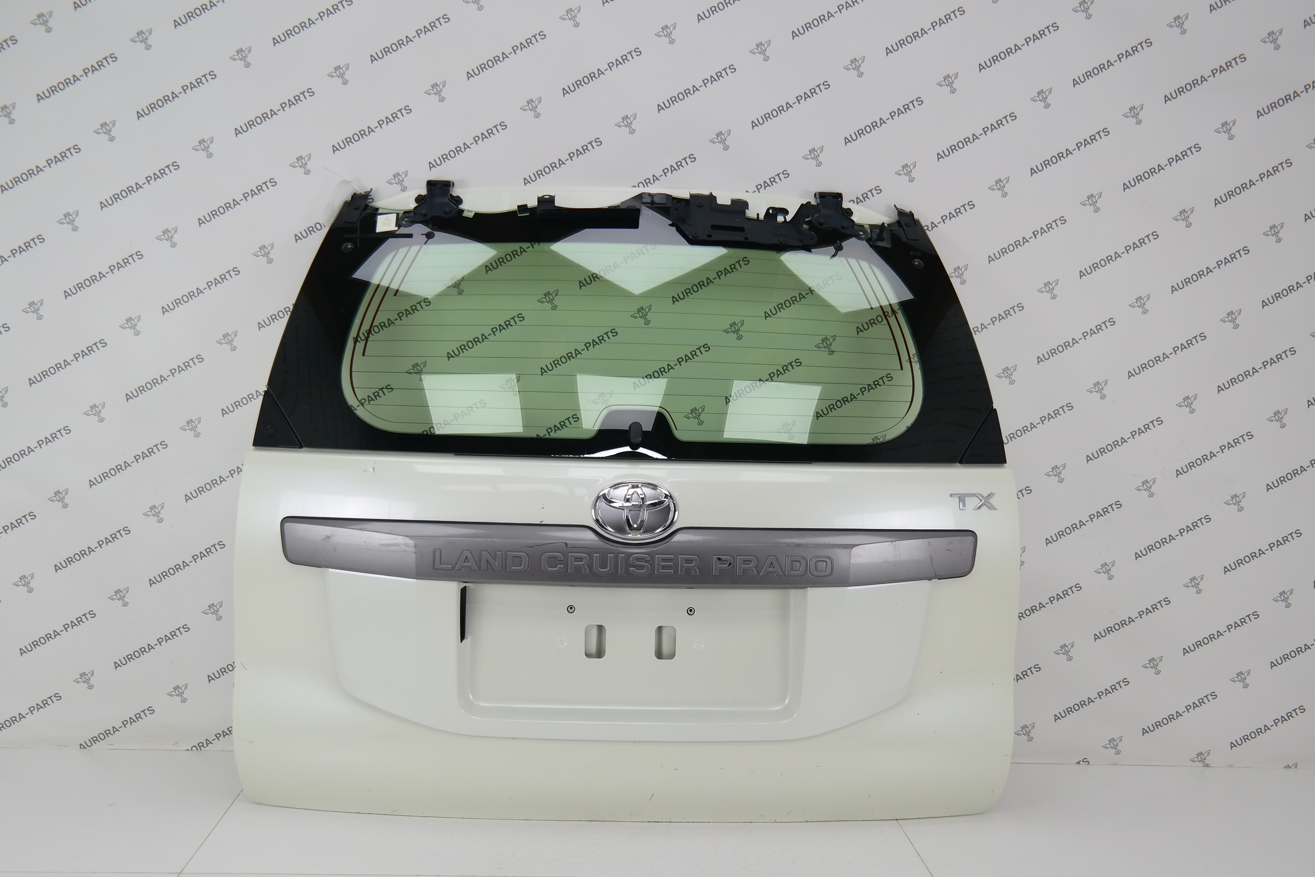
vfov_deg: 40.0
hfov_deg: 57.2
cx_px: 629
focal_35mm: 33
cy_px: 468
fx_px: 1205
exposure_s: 1/80
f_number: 3.5
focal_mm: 18
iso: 100
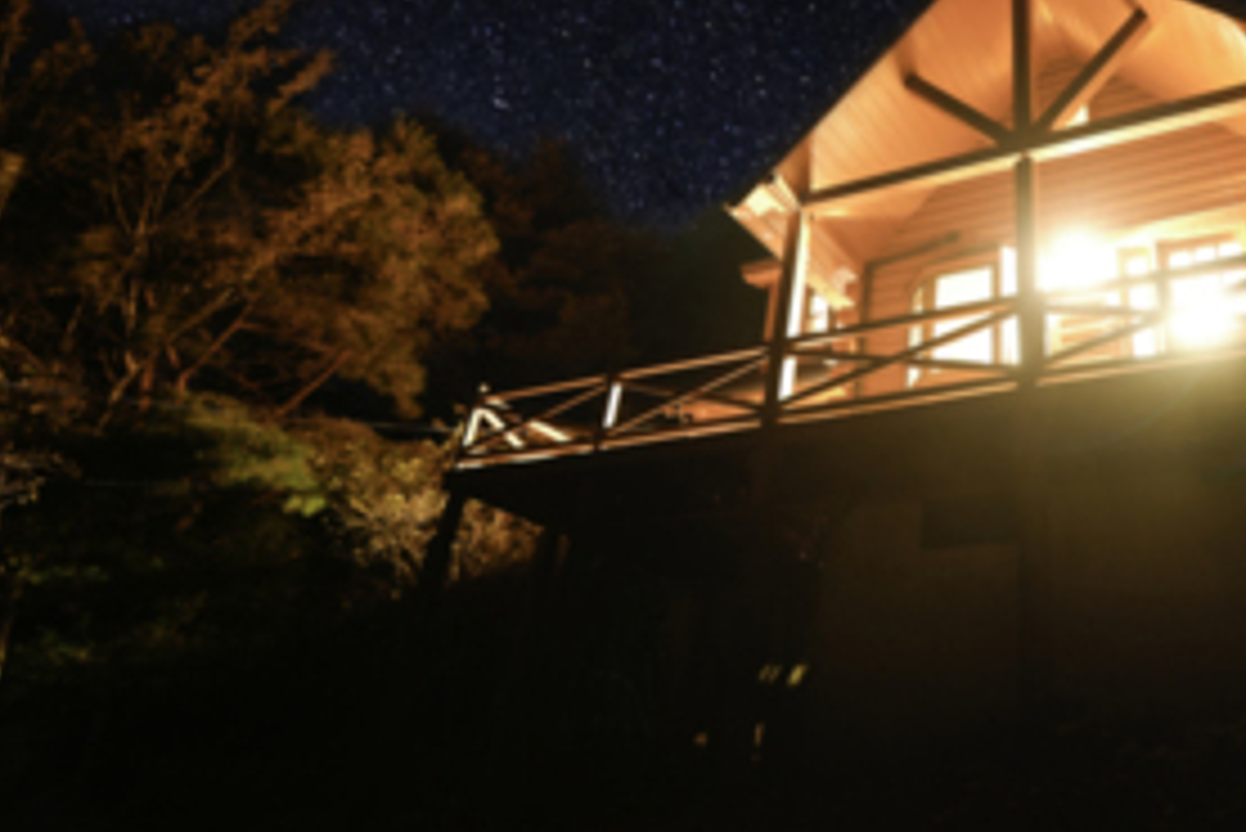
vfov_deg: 48.2
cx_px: 922
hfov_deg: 65.5
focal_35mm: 26
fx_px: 900
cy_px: 234
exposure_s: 10
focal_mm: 16
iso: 500
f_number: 2.8
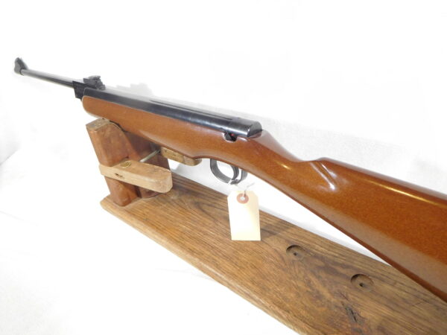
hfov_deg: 69.4
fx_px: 323
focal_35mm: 25
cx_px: 224
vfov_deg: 54.9
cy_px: 168
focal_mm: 4.5
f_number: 3.4
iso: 360
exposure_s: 1/30
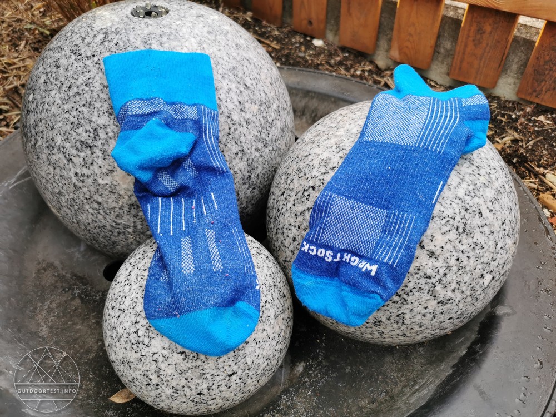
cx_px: 278
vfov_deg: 51.4
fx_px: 434
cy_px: 208
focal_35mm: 27
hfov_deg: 65.3
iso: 50
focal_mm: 5.58
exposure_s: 1/100
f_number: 1.8
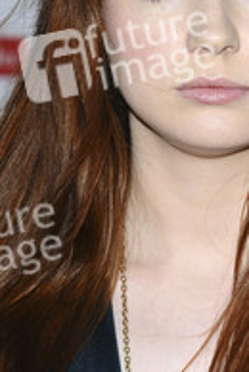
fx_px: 2553
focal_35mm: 247
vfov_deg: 8.3
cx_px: 173
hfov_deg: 5.6
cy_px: 153
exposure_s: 1/250
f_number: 5
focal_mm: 80
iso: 320
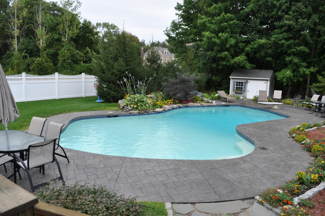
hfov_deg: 67.4
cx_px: 162
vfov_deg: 47.8
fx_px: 243
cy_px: 108
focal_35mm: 27
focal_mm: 18
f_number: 5.6
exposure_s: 1/125
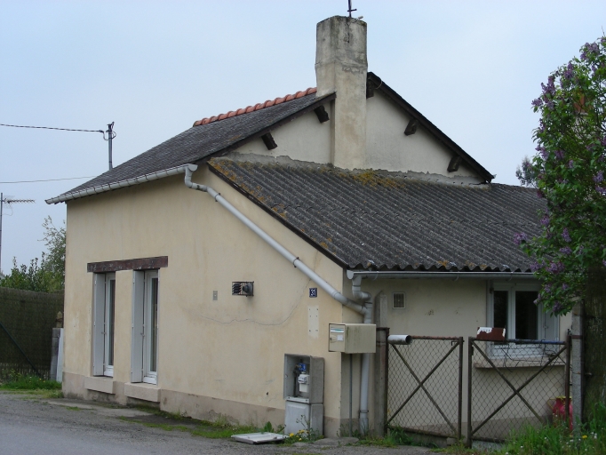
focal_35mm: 58
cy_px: 228
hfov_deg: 33.2
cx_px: 303
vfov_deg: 25.2
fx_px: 1016
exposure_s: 1/263
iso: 50
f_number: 4
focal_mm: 9.7
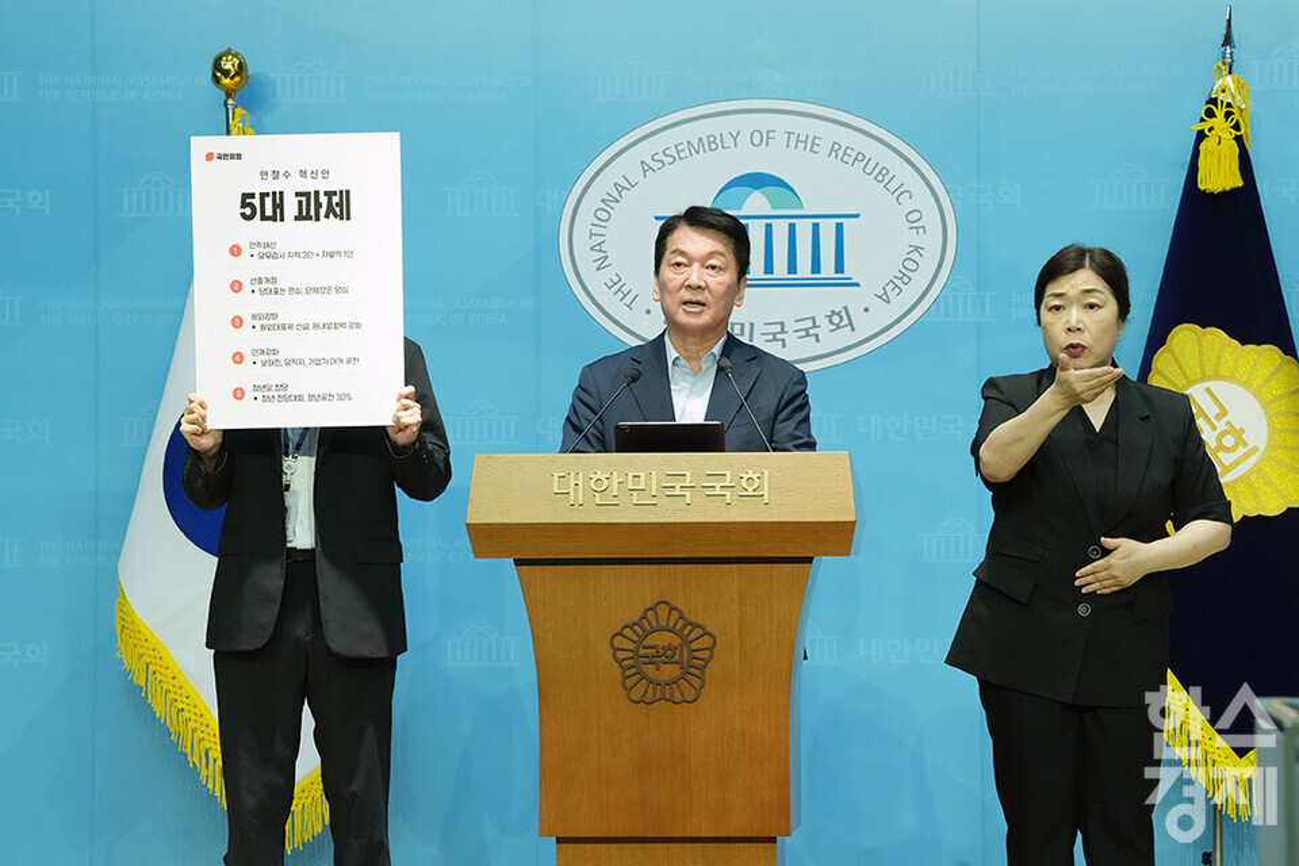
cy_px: 433
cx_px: 650
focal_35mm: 138
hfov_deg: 14.9
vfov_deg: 9.9
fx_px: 4979
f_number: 7.1
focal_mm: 138
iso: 3200
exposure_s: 1/200
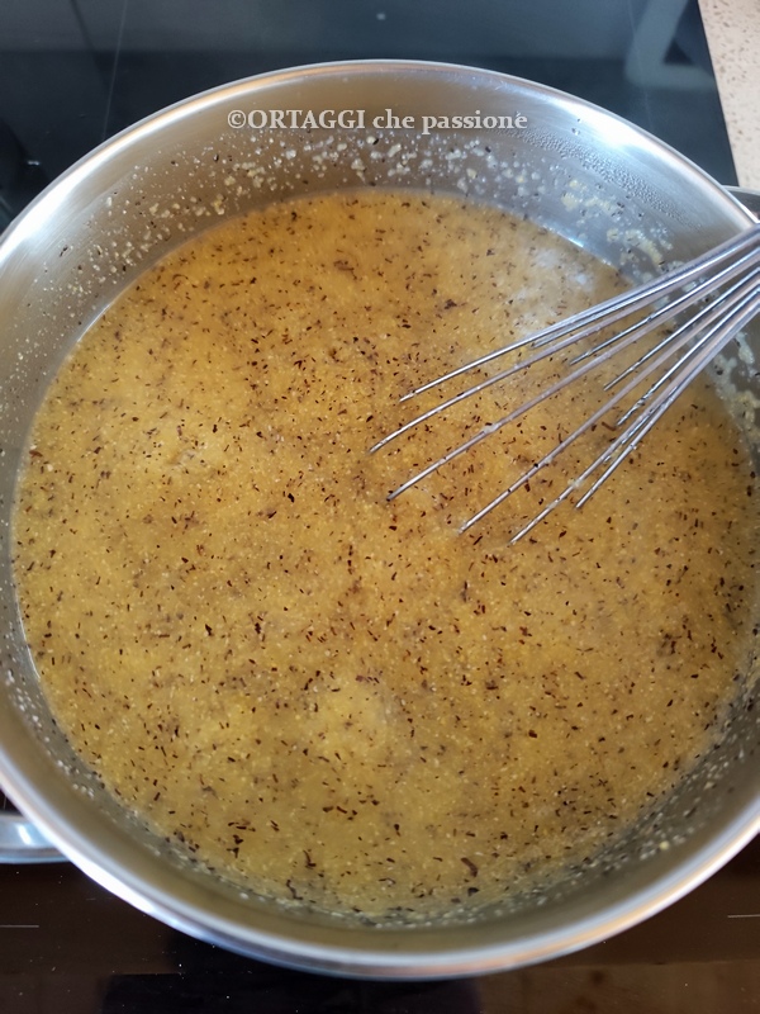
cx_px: 380
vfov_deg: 73.9
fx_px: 673
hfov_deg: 58.9
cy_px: 507
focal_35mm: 23
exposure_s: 1/25
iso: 1600
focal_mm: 6.14
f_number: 1.65
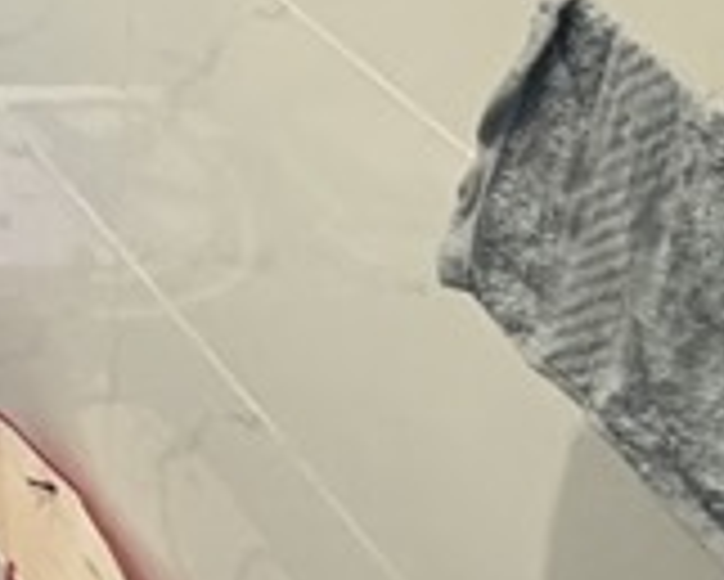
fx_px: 1865
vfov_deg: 13.2
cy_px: -814
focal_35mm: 87
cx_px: -845
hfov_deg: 15.7
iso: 400
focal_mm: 2.22
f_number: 2.2
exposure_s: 1/50
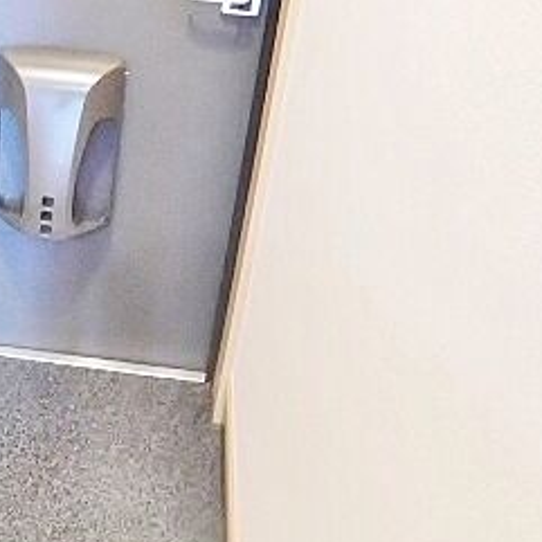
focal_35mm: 54
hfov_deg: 30.0
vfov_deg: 31.6
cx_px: 36
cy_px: 250
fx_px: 957
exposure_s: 1/8
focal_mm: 4
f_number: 3
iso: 640
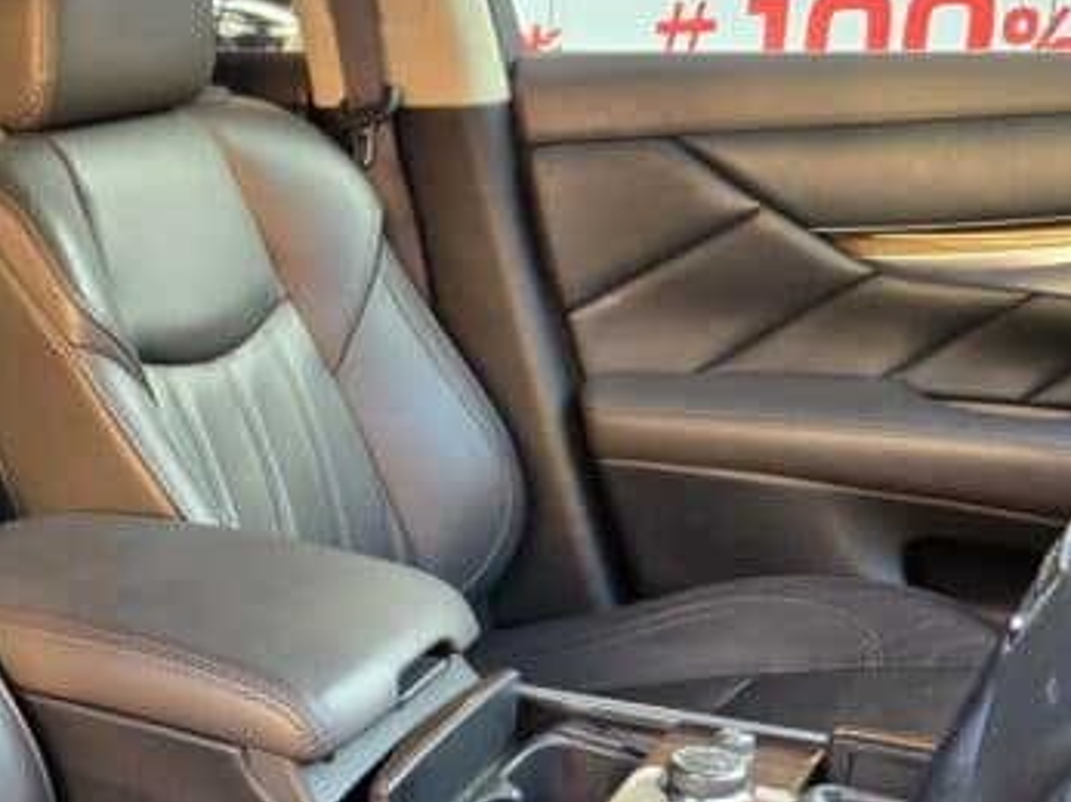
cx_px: 93
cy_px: 642
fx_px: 1639
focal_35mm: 53
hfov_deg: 34.1
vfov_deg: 27.0
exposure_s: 1/100
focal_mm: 5.4
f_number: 1.8
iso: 160
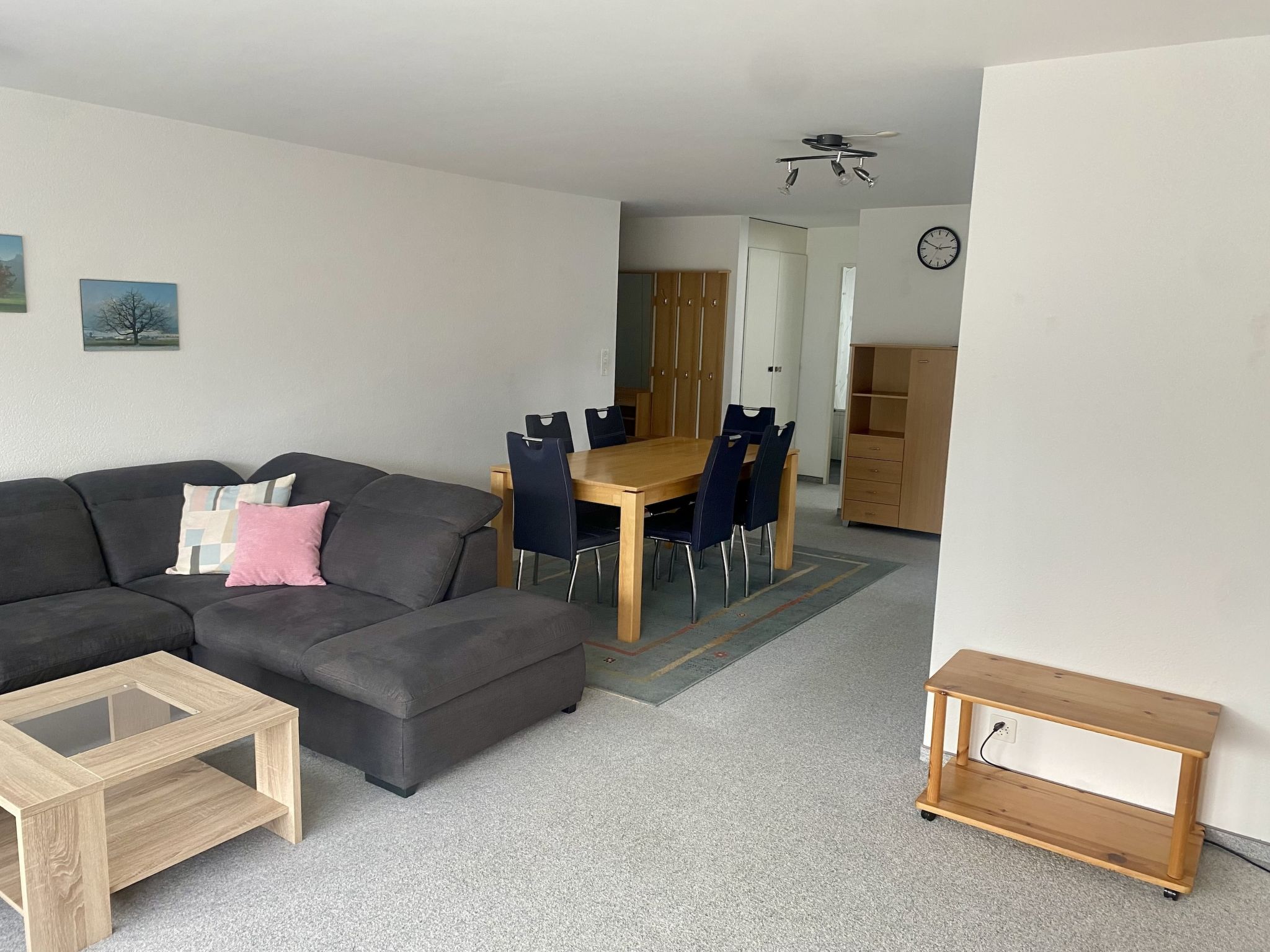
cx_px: 635
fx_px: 954
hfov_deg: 67.3
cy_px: 476
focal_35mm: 26
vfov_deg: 53.1
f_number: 1.8
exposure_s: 1/98
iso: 125
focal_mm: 4.25
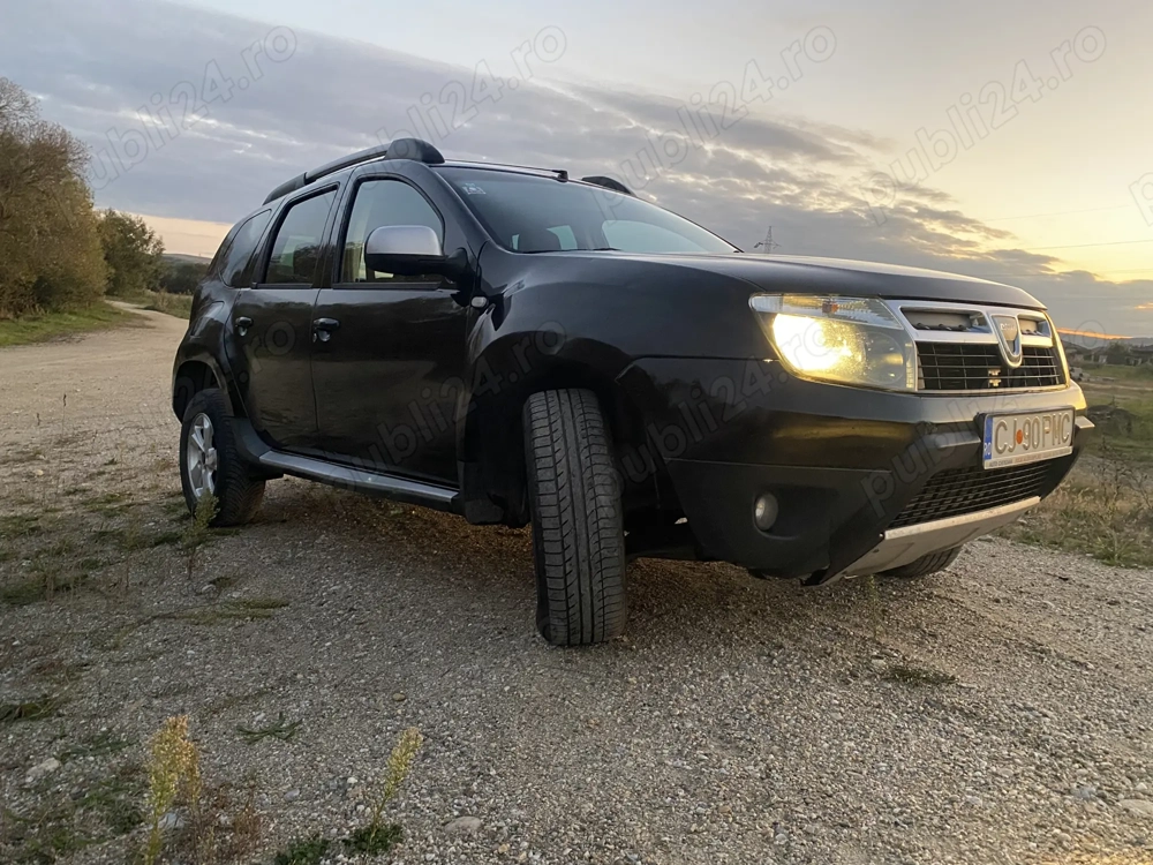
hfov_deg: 67.3
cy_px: 432
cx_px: 576
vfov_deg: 53.1
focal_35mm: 26
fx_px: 866
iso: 640
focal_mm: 4.25
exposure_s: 1/35
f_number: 1.8
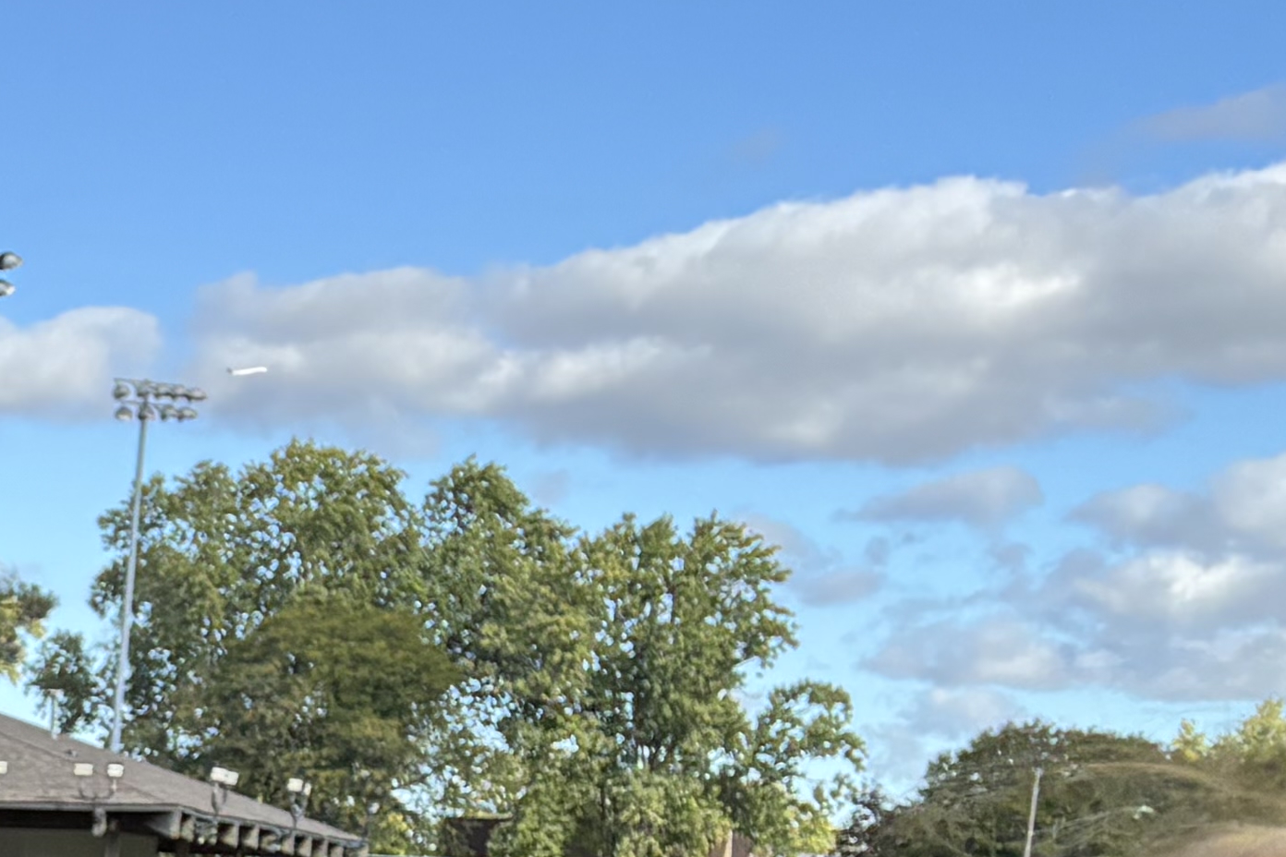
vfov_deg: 11.5
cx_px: -1154
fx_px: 3965
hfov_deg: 15.4
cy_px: 1528
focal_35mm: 111
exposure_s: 1/1092
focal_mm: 5.96
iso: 50
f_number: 1.6
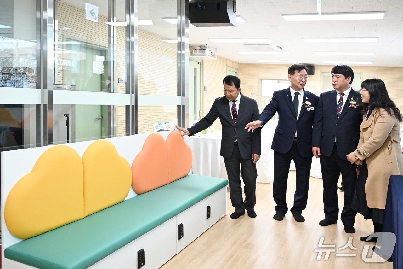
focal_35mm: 30
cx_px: 202
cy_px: 134
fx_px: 330
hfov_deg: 62.8
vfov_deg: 44.3
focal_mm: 29.5
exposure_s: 1/125
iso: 2500
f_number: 5
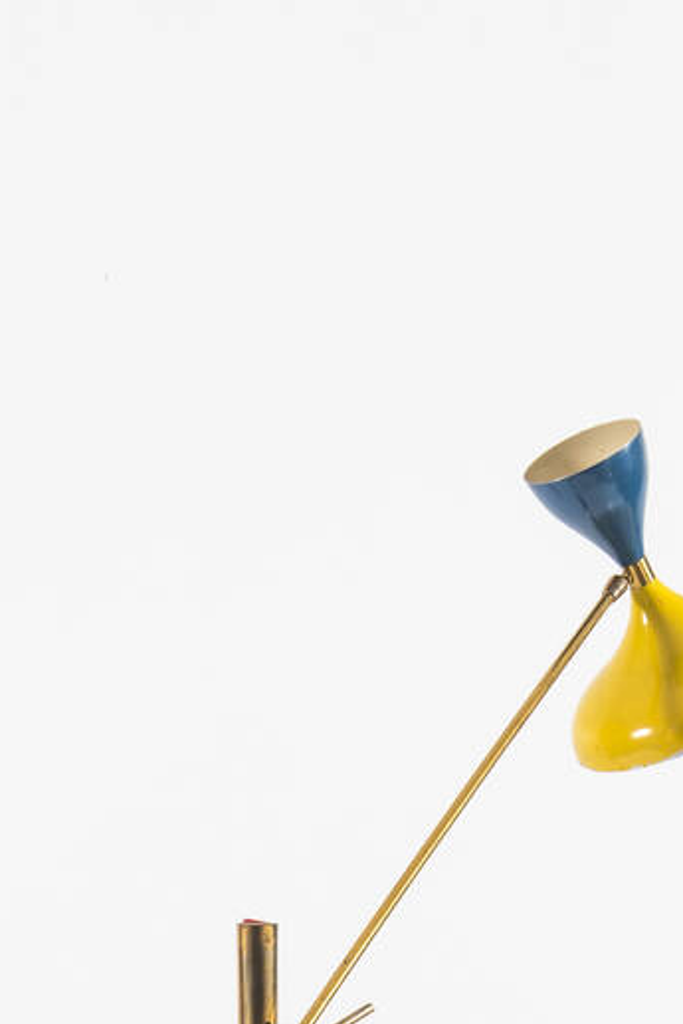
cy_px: 1571
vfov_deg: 9.8
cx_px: 113
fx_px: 5773
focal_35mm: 203
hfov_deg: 6.8
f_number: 13
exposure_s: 1/200
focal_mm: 50
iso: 64
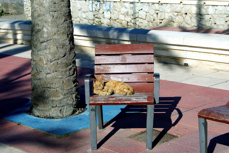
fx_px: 525
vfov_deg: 16.6
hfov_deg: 24.6
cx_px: 114
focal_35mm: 82
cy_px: 76
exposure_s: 1/320
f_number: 9
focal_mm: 55
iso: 100
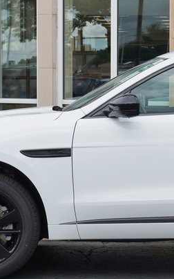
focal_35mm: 155
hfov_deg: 8.4
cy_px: 156
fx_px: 1176
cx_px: 197
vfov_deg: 13.5
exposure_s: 1/320
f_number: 8
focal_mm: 40
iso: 100
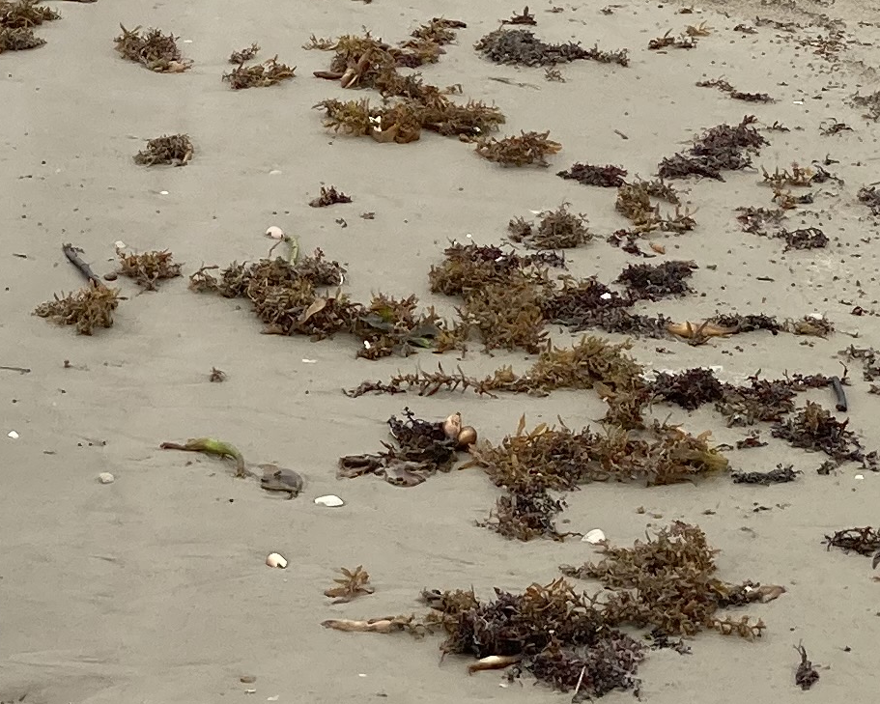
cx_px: 125
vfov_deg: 12.4
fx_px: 3152
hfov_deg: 15.7
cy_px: -165
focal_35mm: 121
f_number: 1.8
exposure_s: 1/326
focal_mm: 3.99
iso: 20
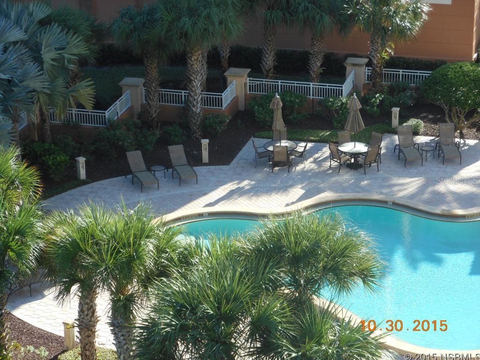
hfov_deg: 17.7
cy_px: 180
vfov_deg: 13.3
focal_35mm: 111
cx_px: 240
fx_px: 1539
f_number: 4.8
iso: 80
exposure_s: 1/160
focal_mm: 19.7
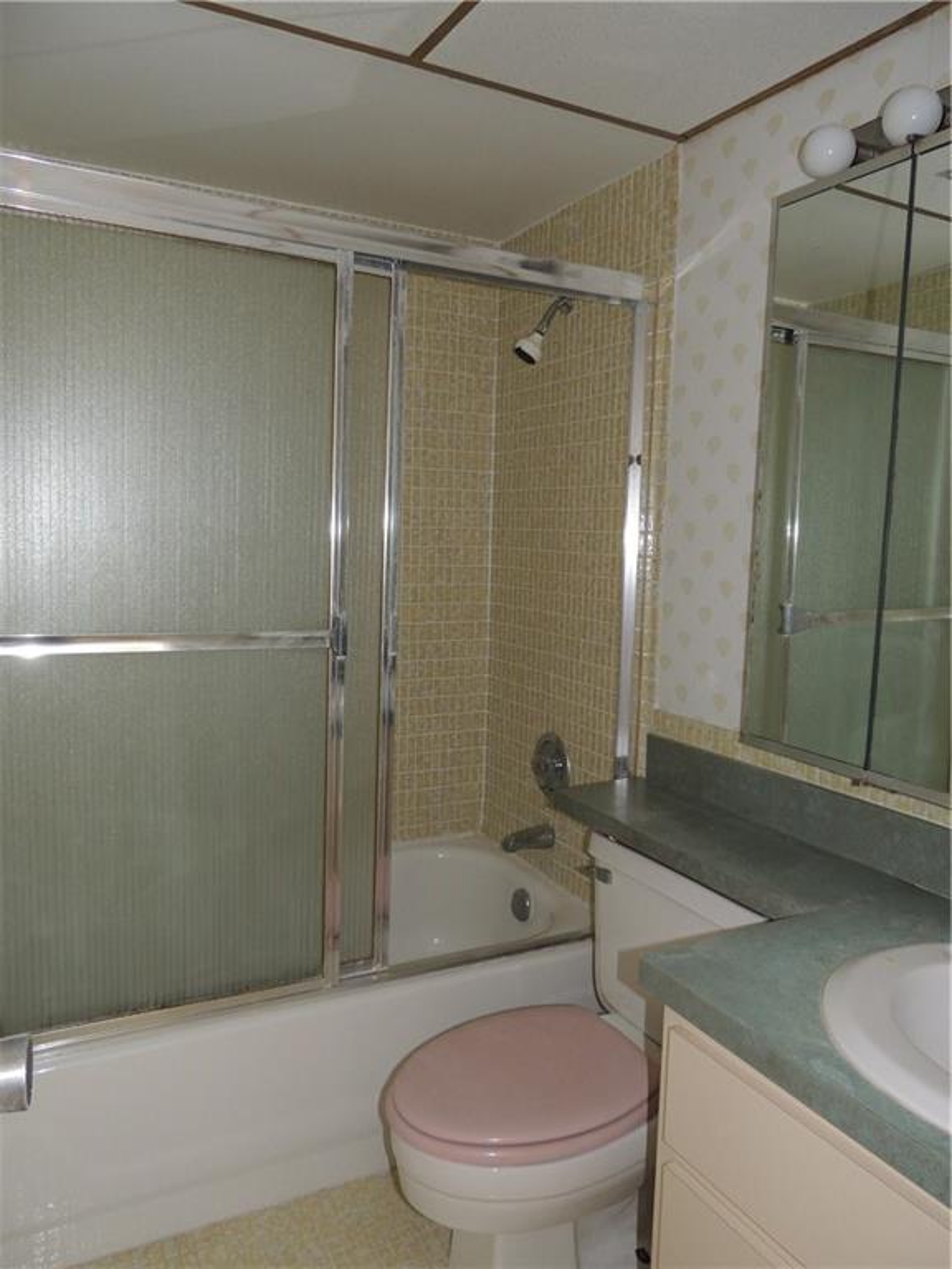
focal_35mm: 24
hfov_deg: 56.8
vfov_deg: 71.6
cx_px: 476
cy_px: 634
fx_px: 880
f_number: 3
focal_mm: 4.3
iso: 200
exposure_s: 1/30
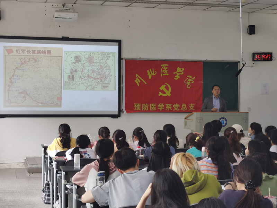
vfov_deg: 21.0
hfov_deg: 27.8
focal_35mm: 70
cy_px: 104
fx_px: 560
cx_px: 138
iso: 100
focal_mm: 5.58
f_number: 1.8
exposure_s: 1/100
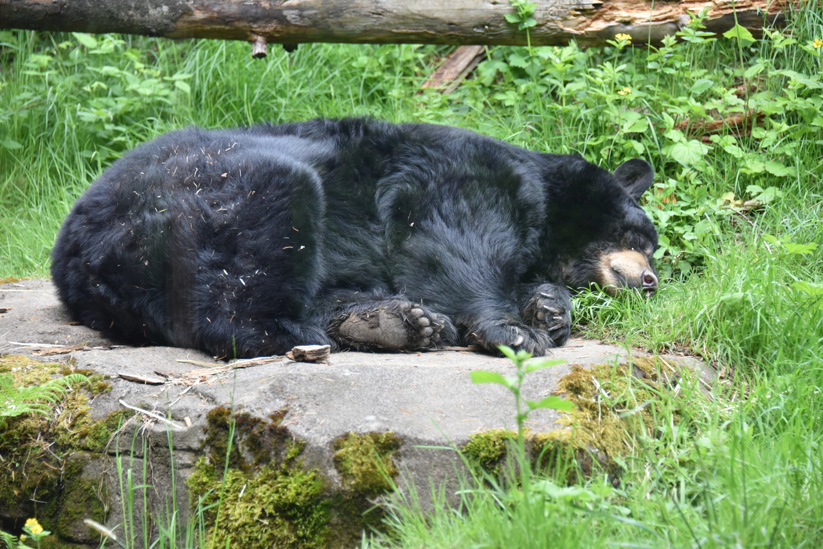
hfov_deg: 16.4
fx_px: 2858
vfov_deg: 11.0
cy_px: 274
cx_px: 412
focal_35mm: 125
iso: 2000
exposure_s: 1/250
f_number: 5.6
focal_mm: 125
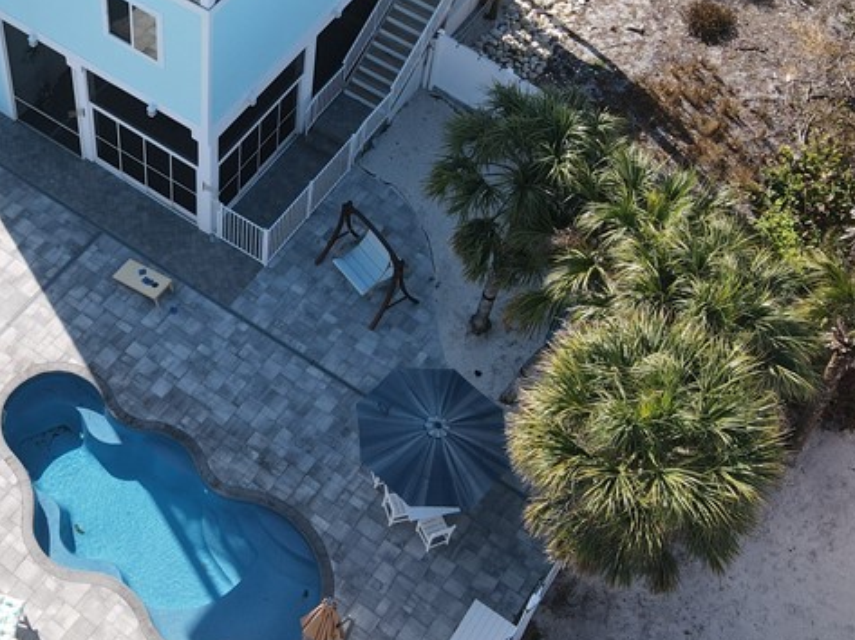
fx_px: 1283
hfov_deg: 35.7
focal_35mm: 52
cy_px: 128
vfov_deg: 27.4
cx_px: 172
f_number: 2.8
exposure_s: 1/350
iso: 100
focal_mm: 4.5
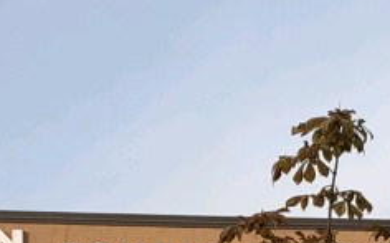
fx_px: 1529
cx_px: 292
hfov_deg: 14.5
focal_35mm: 144
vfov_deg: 8.4
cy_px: 562
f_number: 1.9
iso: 100
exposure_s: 1/1111
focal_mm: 3.94
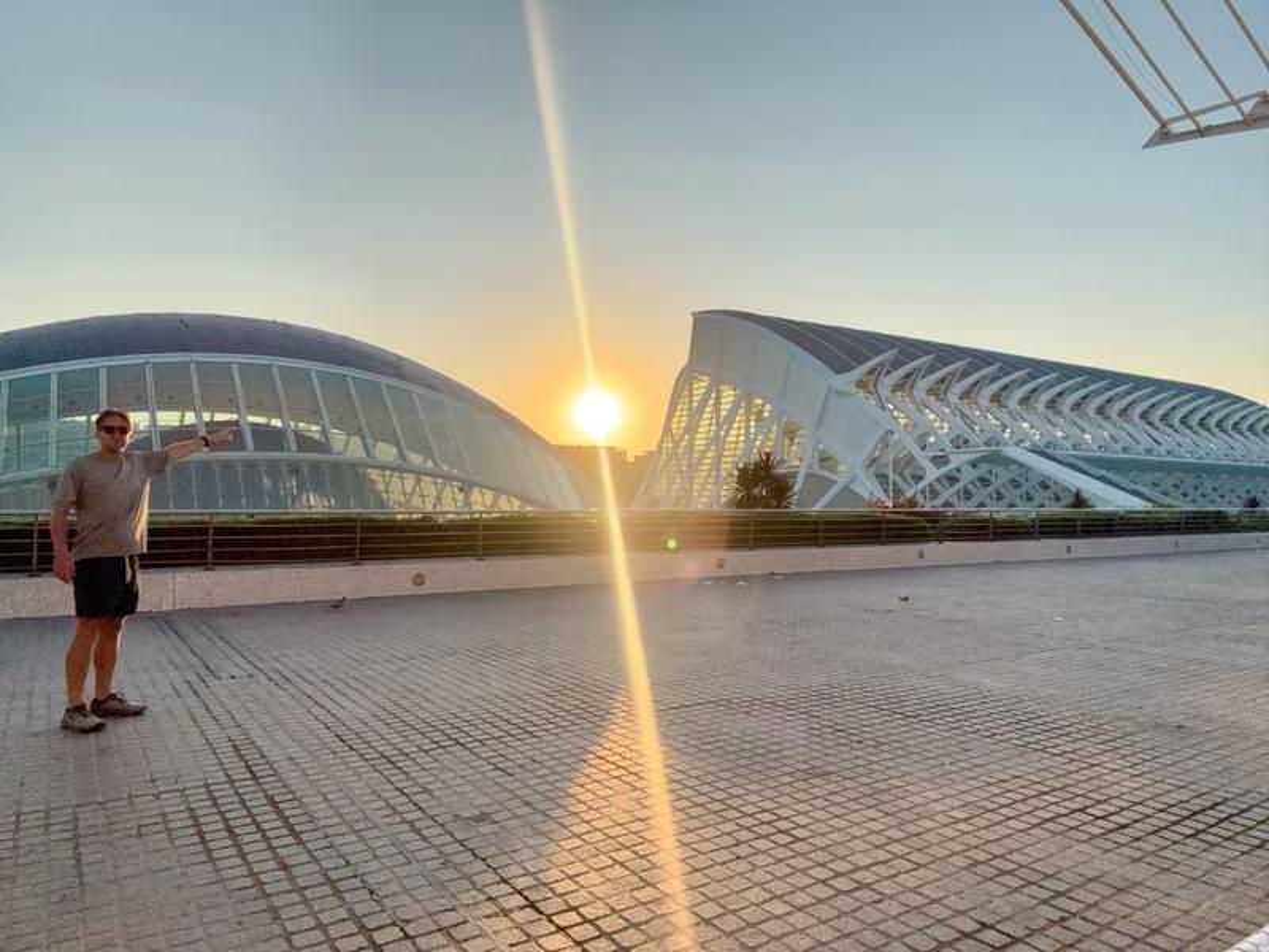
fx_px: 843
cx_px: 634
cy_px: 476
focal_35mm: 23
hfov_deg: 73.9
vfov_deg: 58.9
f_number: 1.9
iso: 25
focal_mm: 2.69
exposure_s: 1/2825
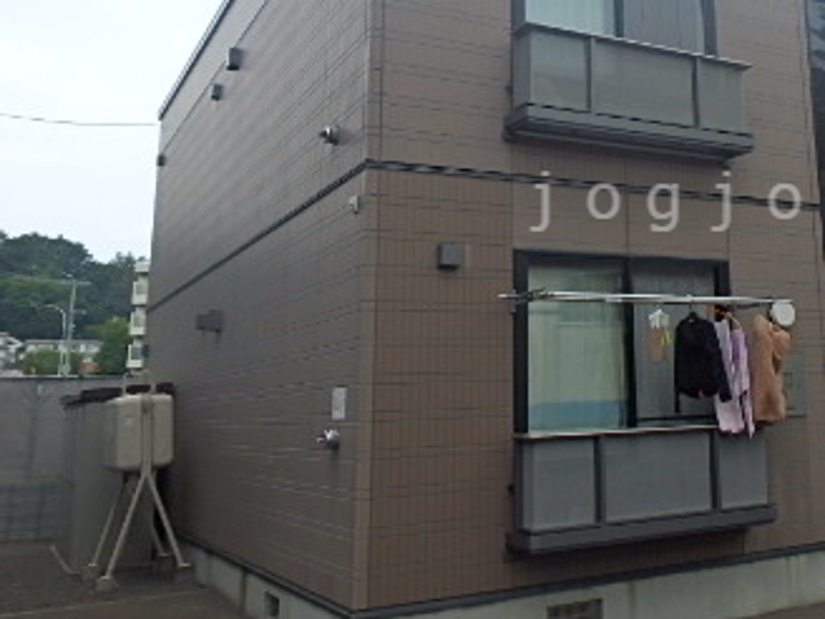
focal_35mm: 41
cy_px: 201
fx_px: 977
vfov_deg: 34.8
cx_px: 702
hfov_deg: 42.9
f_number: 3.5
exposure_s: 1/800
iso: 125
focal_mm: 3.7
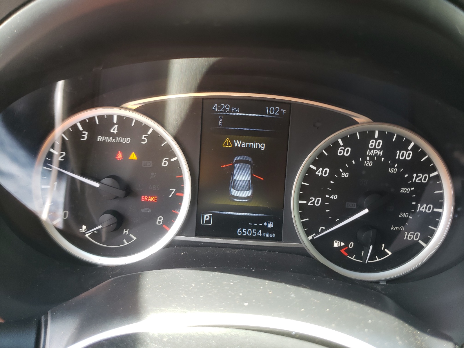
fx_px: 349
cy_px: 174
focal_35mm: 26
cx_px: 232
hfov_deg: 67.3
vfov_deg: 53.1
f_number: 1.5
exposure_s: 1/100
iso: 58
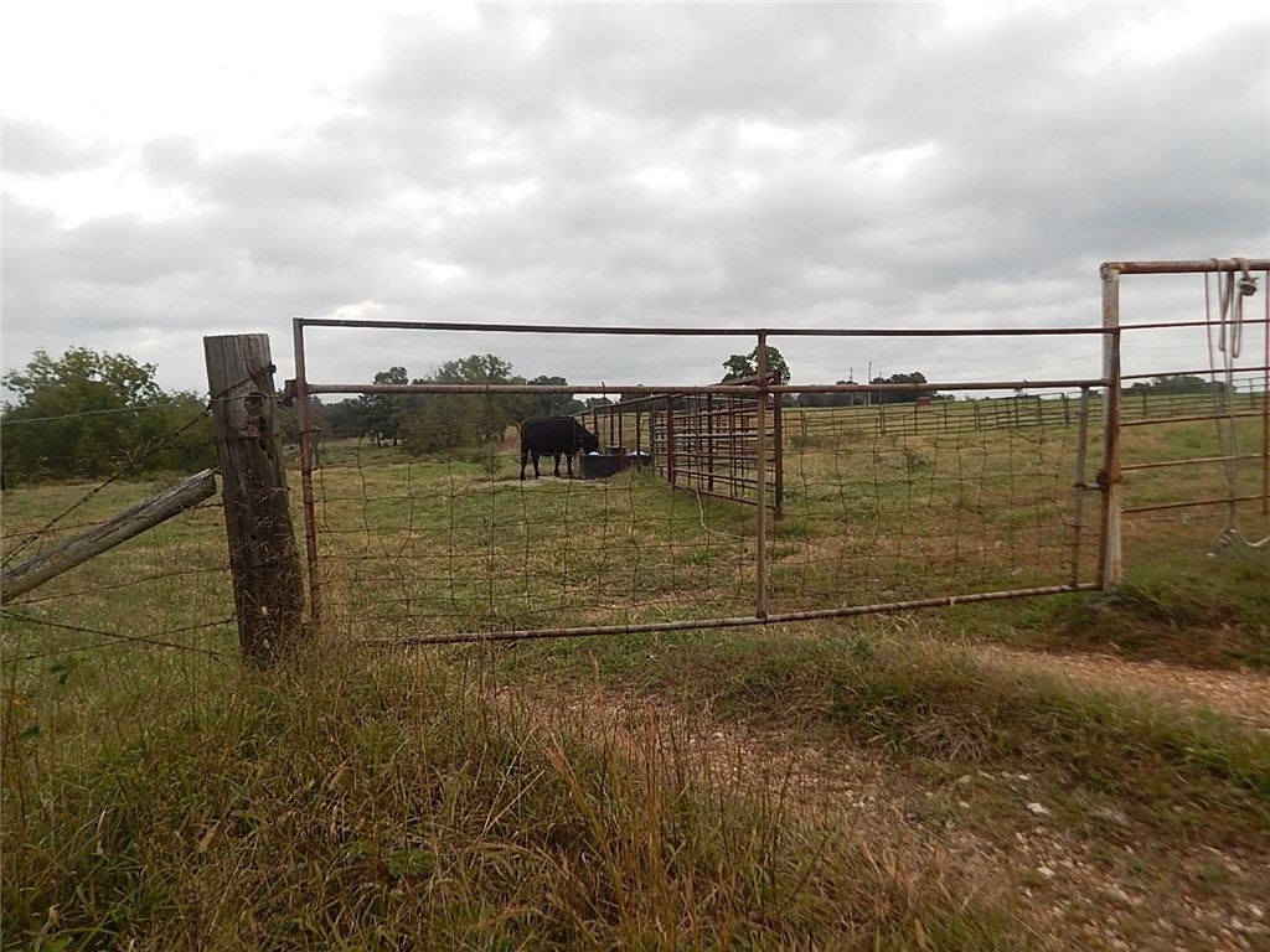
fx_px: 844
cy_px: 476
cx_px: 635
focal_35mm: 23
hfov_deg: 73.9
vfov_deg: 58.9
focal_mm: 4
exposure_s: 1/320
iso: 125
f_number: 3
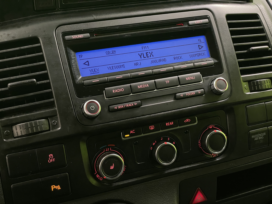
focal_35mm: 52
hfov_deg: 36.8
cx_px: 136
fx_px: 409
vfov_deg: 28.0
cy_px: 102
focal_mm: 6
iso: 500
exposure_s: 1/50
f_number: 2
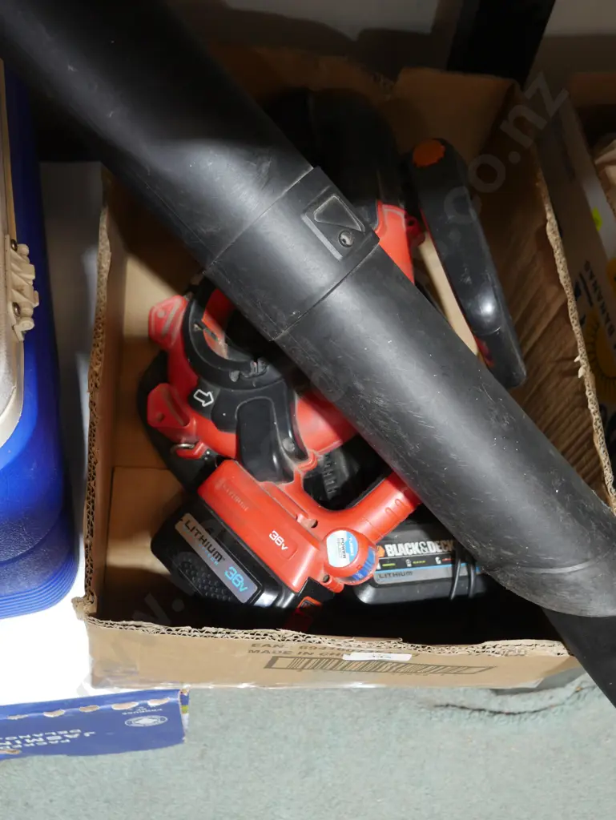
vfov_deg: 51.3
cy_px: 410
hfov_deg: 39.7
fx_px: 853
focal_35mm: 36
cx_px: 308
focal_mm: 18
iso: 1000
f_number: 4
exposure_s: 1/60
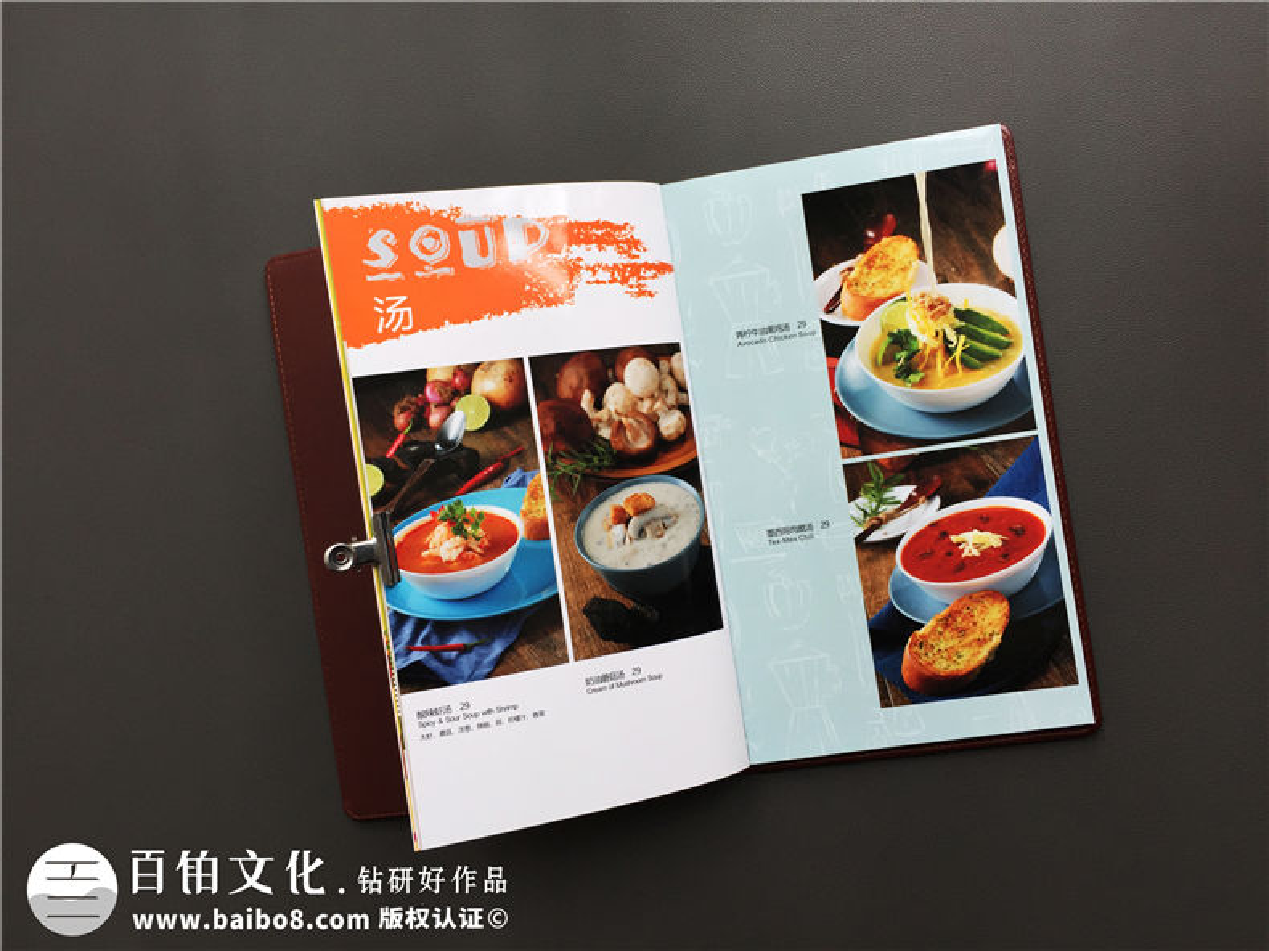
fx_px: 1063
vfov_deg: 48.2
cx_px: 634
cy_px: 476
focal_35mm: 29
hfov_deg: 61.7
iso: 50
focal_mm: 4.15
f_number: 2.2
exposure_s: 1/100
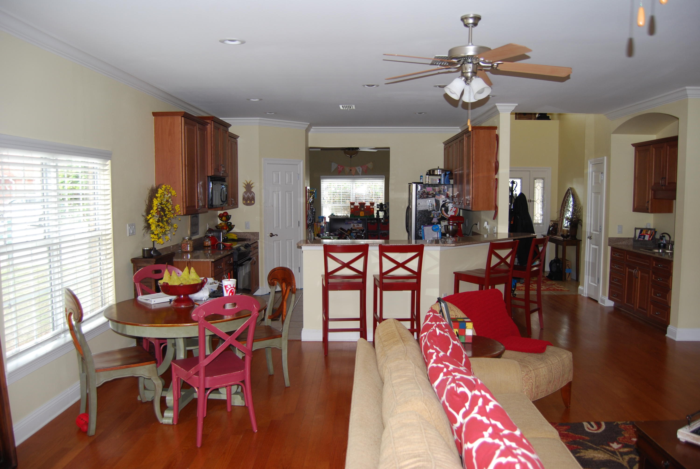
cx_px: 350
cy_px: 234
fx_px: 526
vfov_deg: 48.0
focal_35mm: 27
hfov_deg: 67.3
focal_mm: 18
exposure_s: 1/60
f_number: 3.5
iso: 200
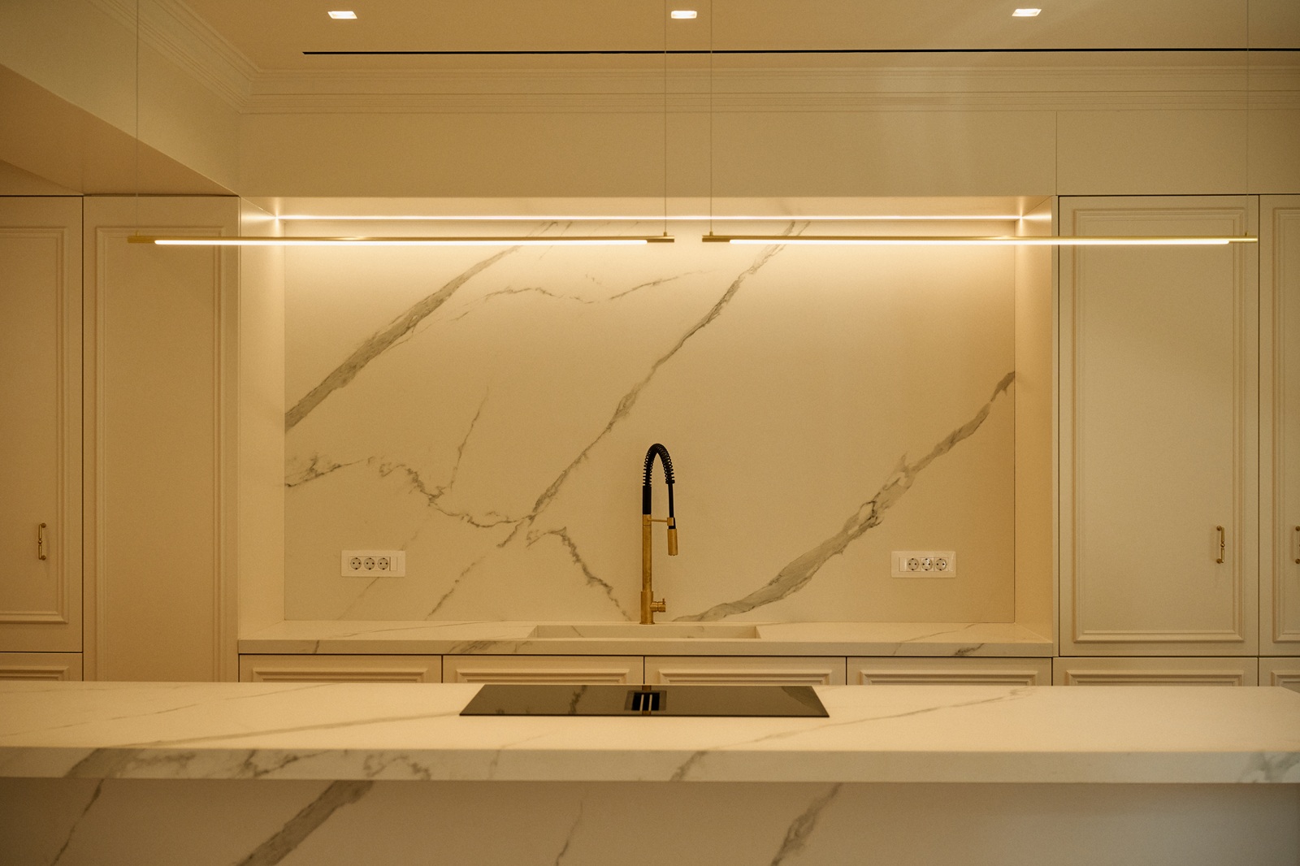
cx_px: 650
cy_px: 433
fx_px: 1805
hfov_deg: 39.6
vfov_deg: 27.0
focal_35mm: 50
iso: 640
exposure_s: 1/500
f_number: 3.5
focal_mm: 50
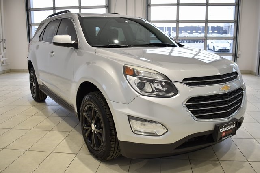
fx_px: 228
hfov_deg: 59.5
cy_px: 86
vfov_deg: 41.7
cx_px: 130
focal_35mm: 32
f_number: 3.8
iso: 110
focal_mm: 21
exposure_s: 1/30
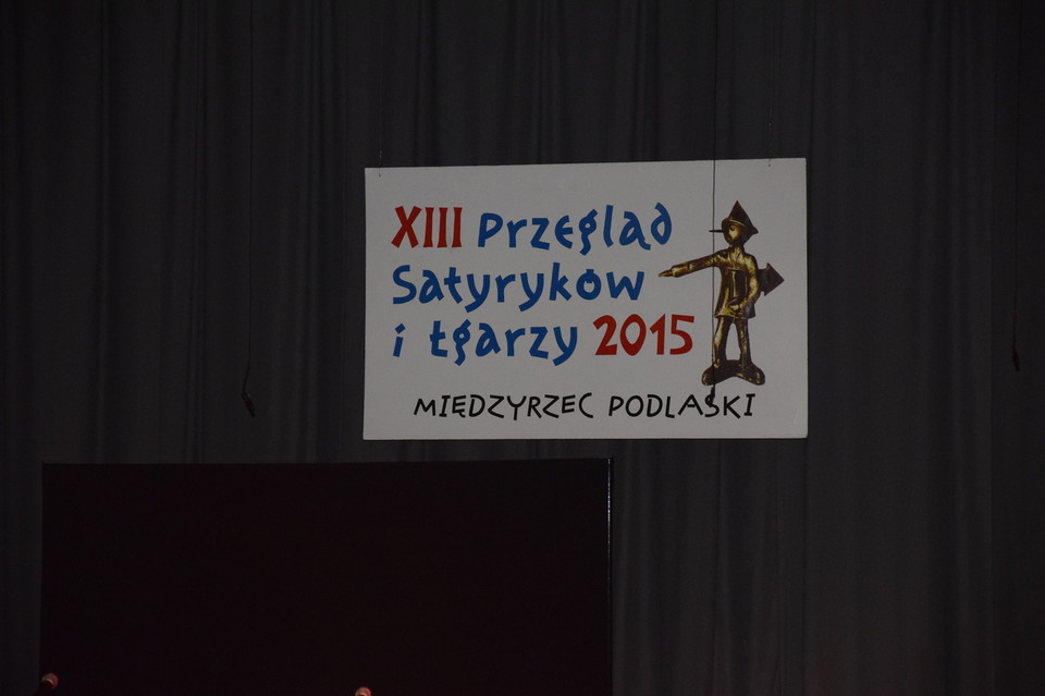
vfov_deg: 8.7
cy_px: 348
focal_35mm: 158
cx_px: 522
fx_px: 4569
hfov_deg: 13.0
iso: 3200
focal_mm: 105
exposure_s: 1/60
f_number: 5.6
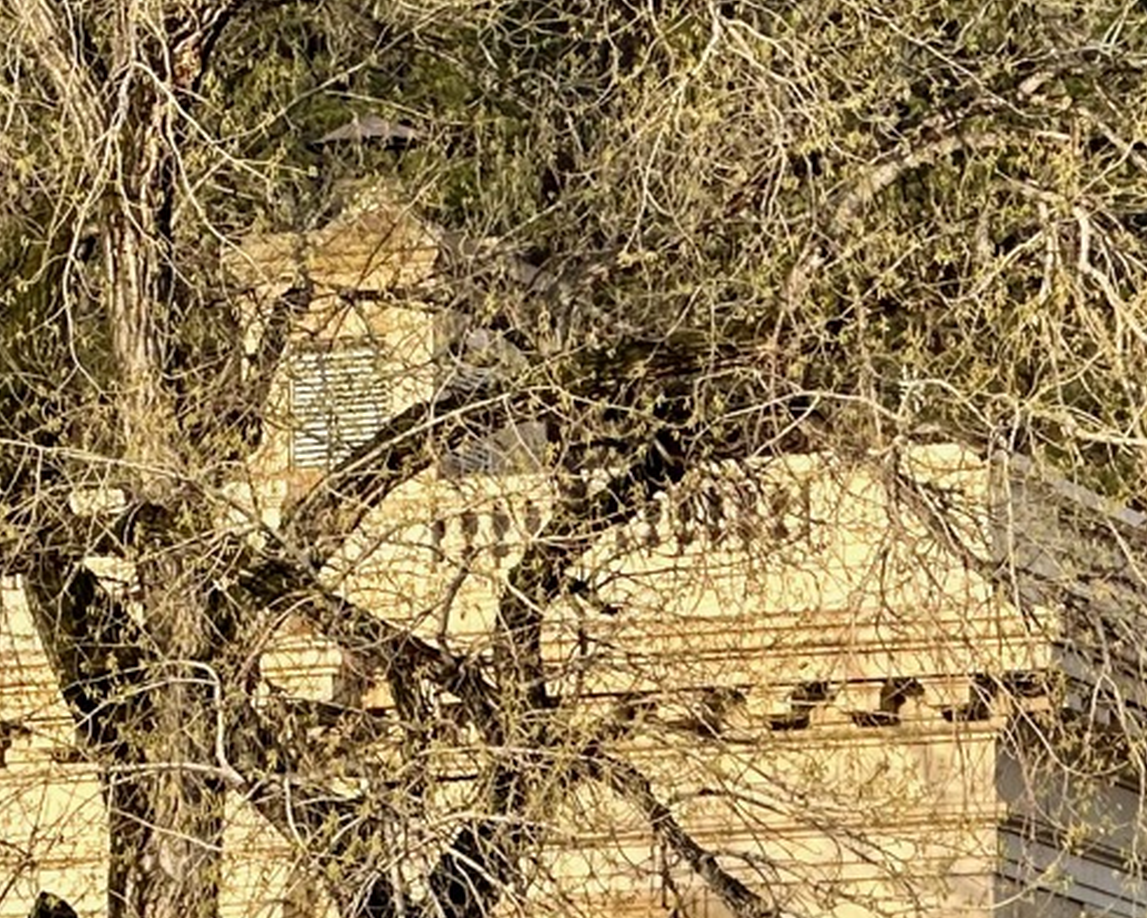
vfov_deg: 4.9
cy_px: 518
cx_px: -89
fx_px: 10659
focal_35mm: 314
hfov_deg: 6.1
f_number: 2.8
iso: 32
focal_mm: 9
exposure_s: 1/153
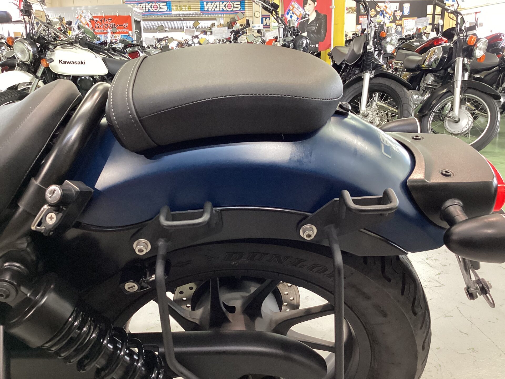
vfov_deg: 45.4
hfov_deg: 58.4
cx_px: 252
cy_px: 190
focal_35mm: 31
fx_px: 452
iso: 200
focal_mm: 3.3
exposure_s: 1/50
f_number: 2.4
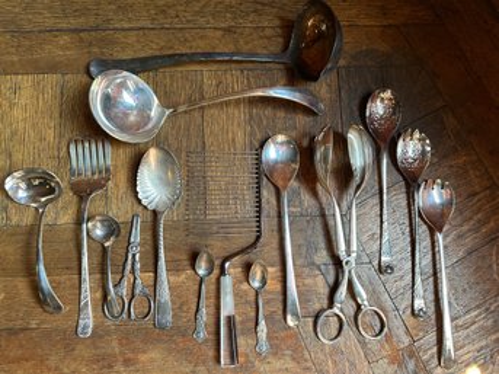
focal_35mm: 24
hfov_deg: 71.6
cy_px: 187
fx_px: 346
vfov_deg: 56.8
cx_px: 250
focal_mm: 6.86
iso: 200
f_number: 1.78
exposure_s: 1/121
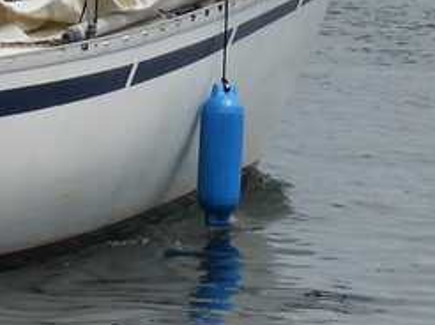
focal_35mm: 886
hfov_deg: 2.2
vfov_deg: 1.7
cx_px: -87
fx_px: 11123
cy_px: -488
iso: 100
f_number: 4.5
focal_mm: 30.3
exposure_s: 1/1250
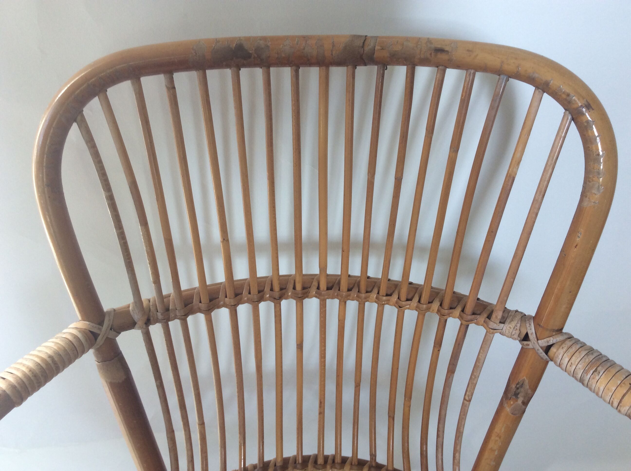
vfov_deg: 44.1
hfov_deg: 56.9
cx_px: 316
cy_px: 236
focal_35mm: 32
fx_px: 582
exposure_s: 1/25
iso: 32
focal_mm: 3.3
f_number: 2.4
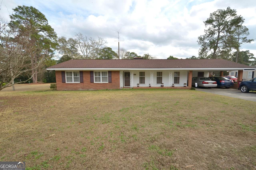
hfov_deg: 100.5
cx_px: 128
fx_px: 106
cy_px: 85
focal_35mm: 15
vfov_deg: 77.1
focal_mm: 10
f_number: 9
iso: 200
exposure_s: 1/200
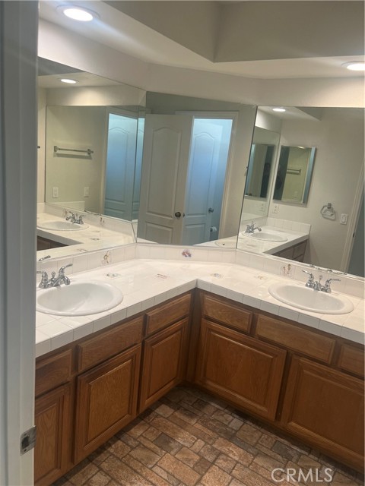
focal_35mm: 26
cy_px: 243
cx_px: 182
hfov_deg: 53.1
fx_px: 366
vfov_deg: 67.3
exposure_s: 1/63
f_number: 1.5
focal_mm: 5.7
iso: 50
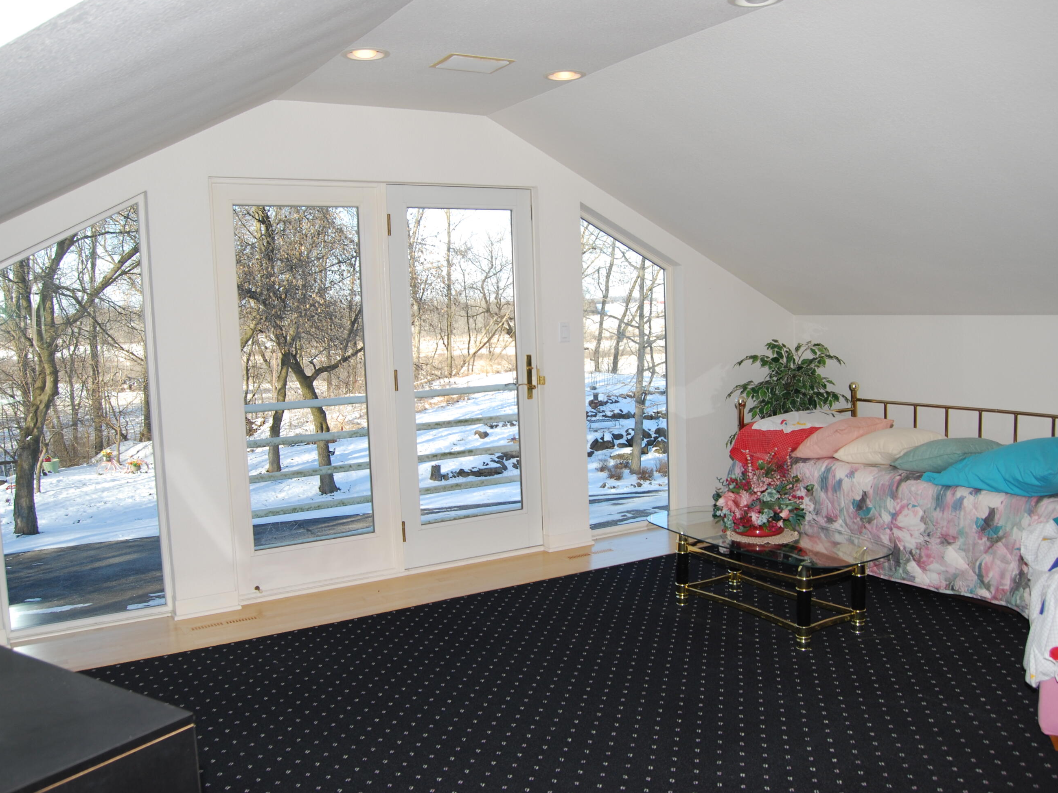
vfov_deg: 46.8
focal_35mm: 30
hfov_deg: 59.9
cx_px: 550
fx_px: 917
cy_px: 396
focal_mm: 18
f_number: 5.6
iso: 140
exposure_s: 1/125
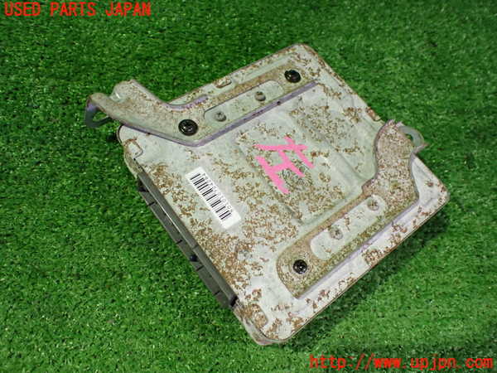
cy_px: 186
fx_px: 431
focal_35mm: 30
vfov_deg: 46.8
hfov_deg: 60.0
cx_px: 248
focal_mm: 5.4
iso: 800
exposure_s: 1/30
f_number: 2.3
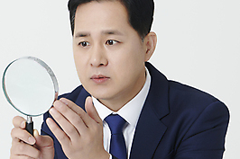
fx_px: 1053
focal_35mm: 158
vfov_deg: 8.7
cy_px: 124
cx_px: 41
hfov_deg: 12.9
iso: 100
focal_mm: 70
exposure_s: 1/125
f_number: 11
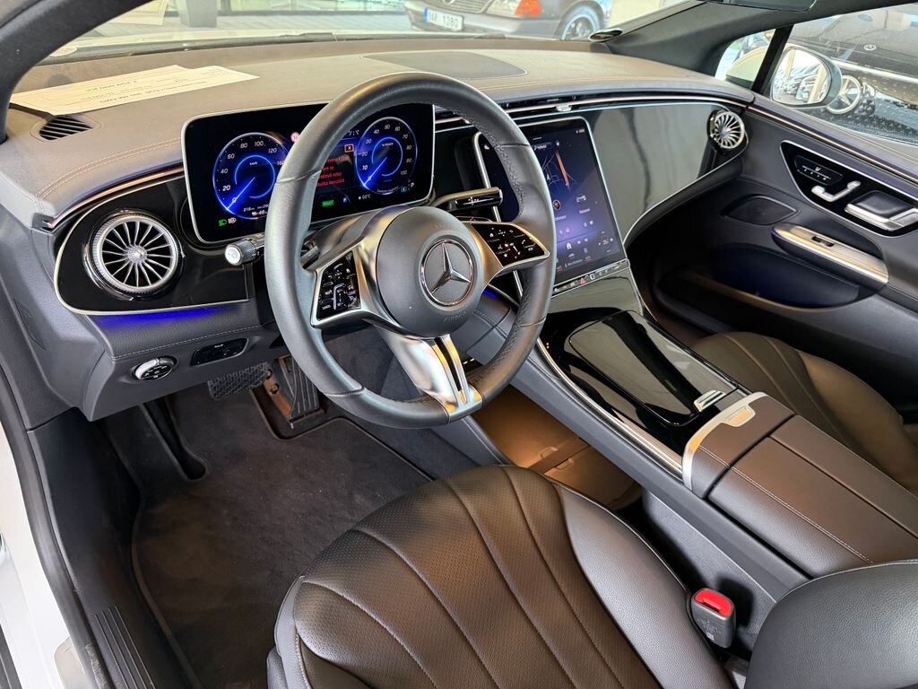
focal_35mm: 24
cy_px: 344
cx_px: 459
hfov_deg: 71.6
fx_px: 636
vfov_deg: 56.8
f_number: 1.78
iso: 500
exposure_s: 1/60
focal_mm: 6.76
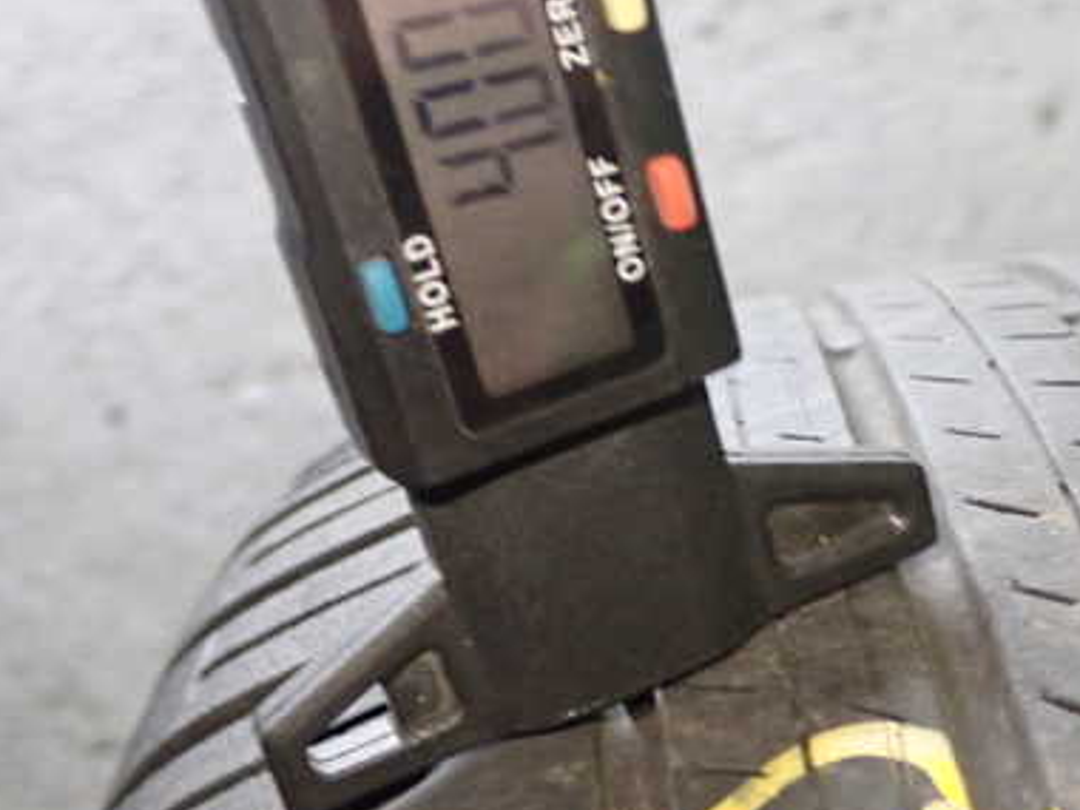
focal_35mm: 60
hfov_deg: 31.7
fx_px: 1872
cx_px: 784
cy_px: 537
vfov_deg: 24.3
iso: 500
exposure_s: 1/40
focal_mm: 6.83
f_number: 2.7
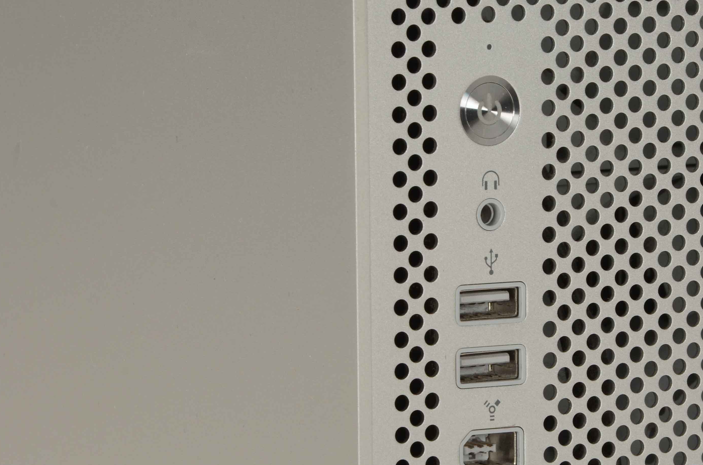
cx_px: 486
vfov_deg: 4.9
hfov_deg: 7.4
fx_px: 5434
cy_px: 294
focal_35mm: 279
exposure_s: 1/160
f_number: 18
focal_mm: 105
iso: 200
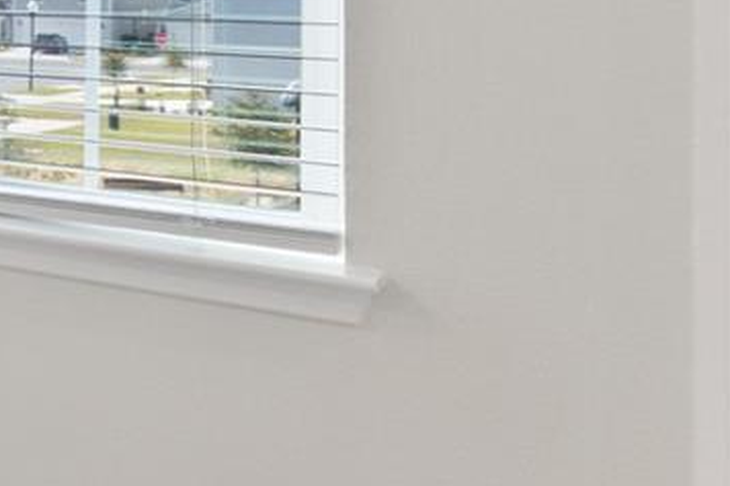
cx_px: -908
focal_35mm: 63
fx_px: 1277
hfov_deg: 16.6
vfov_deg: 20.5
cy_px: -55
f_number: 8
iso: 400
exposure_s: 1/15
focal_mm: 14
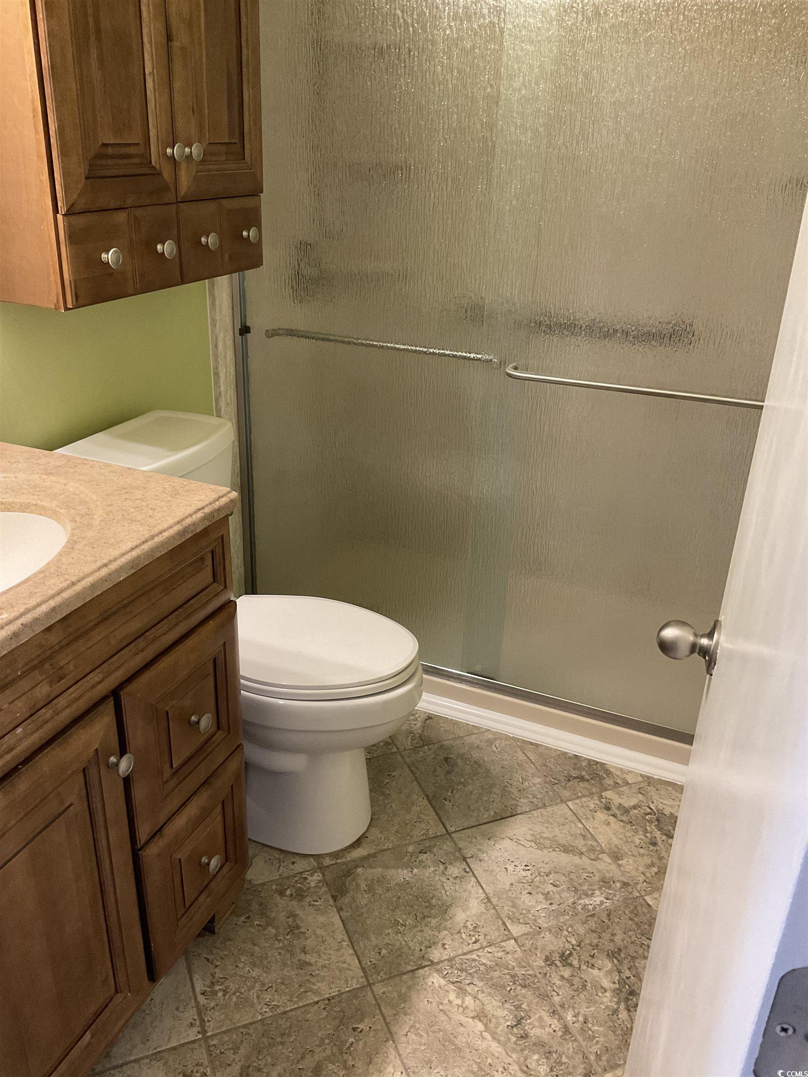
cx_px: 404
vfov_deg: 61.7
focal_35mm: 29
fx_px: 903
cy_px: 538
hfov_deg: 48.2
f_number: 1.8
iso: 200
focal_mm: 3
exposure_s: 1/60
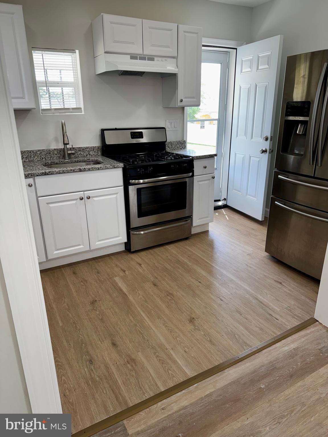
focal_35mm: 24
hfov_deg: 56.8
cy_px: 218
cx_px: 164
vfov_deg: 71.6
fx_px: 303
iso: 64
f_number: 1.78
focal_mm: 6.76
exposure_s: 1/120
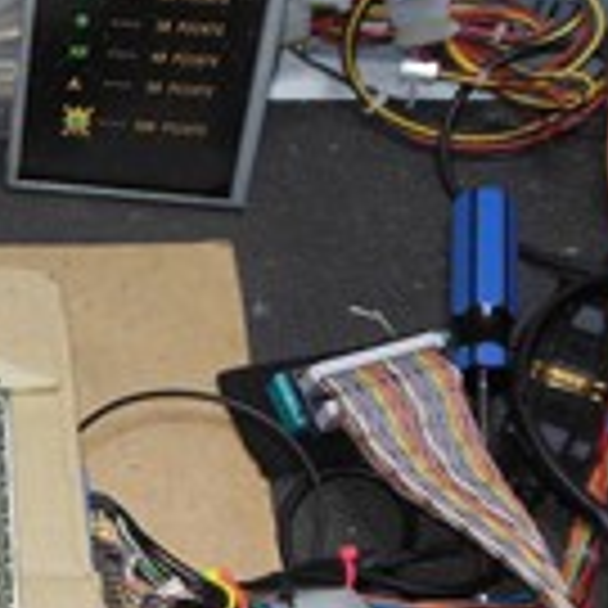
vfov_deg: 20.1
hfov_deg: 18.4
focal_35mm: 85
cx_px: -275
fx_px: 1689
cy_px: 504
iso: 125
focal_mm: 5.2
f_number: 3.3
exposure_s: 1/30
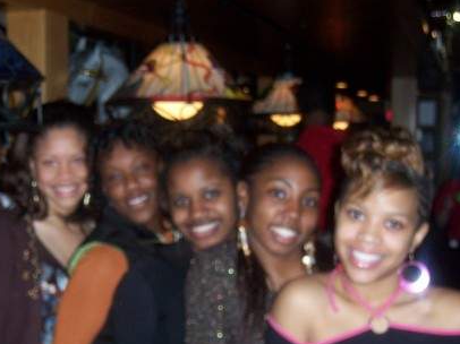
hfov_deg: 28.8
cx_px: 152
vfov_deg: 21.9
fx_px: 890
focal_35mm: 67
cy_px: 218
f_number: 3.2
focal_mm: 7.7
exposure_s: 1/60
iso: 160
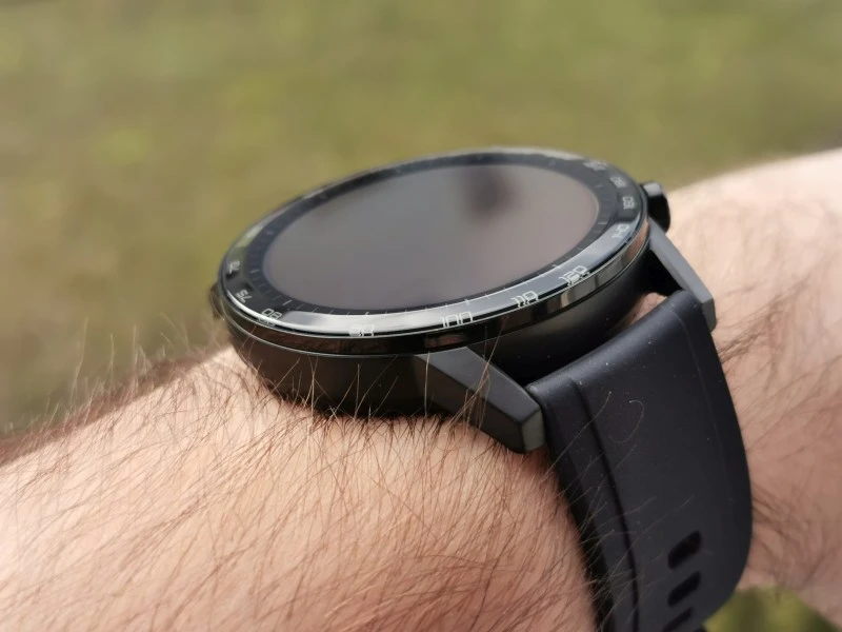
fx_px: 1338
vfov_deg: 26.6
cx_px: 421
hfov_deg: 34.9
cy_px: 316
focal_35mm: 55
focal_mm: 5.56
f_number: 1.6
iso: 50
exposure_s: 1/630
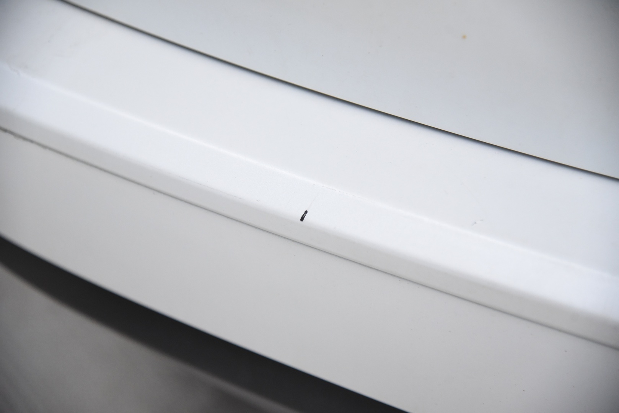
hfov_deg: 23.9
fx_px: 1462
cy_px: 206
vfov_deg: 16.1
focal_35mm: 85
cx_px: 310
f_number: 4
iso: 4000
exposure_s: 1/250
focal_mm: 85
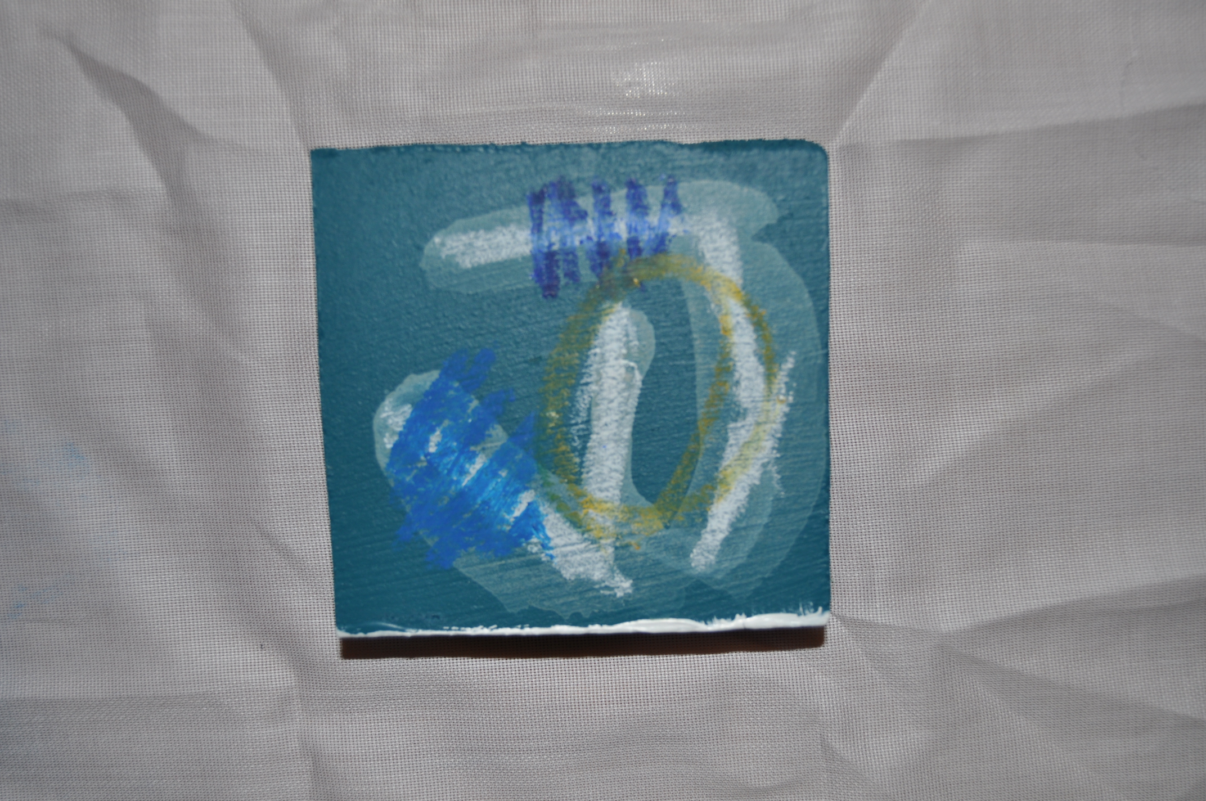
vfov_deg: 31.8
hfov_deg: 46.4
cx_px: 603
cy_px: 400
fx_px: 1405
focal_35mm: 42
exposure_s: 1/60
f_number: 4
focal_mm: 28
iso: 200
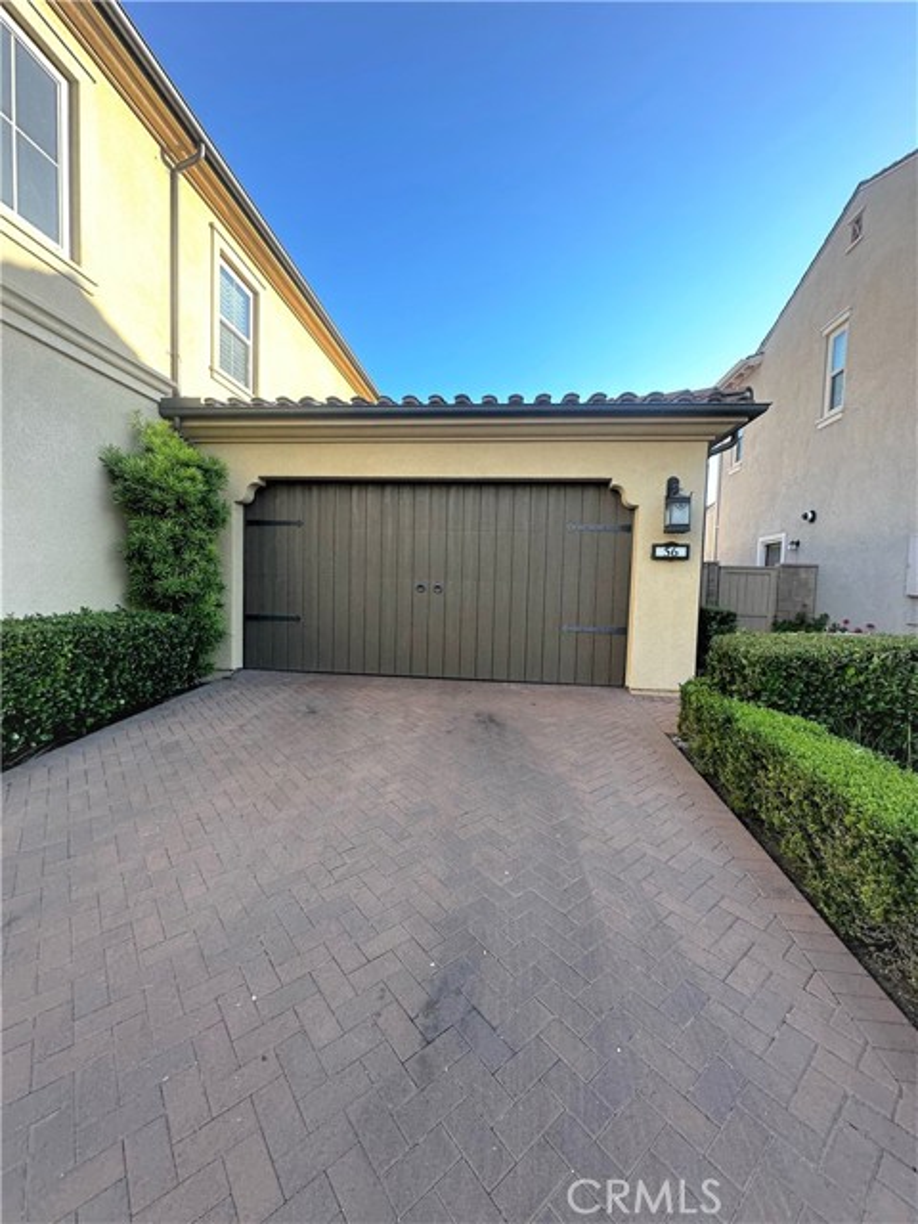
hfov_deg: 85.7
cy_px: 612
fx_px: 495
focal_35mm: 14
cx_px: 459
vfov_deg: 102.1
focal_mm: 2.22
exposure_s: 1/252
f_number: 2.2
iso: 40
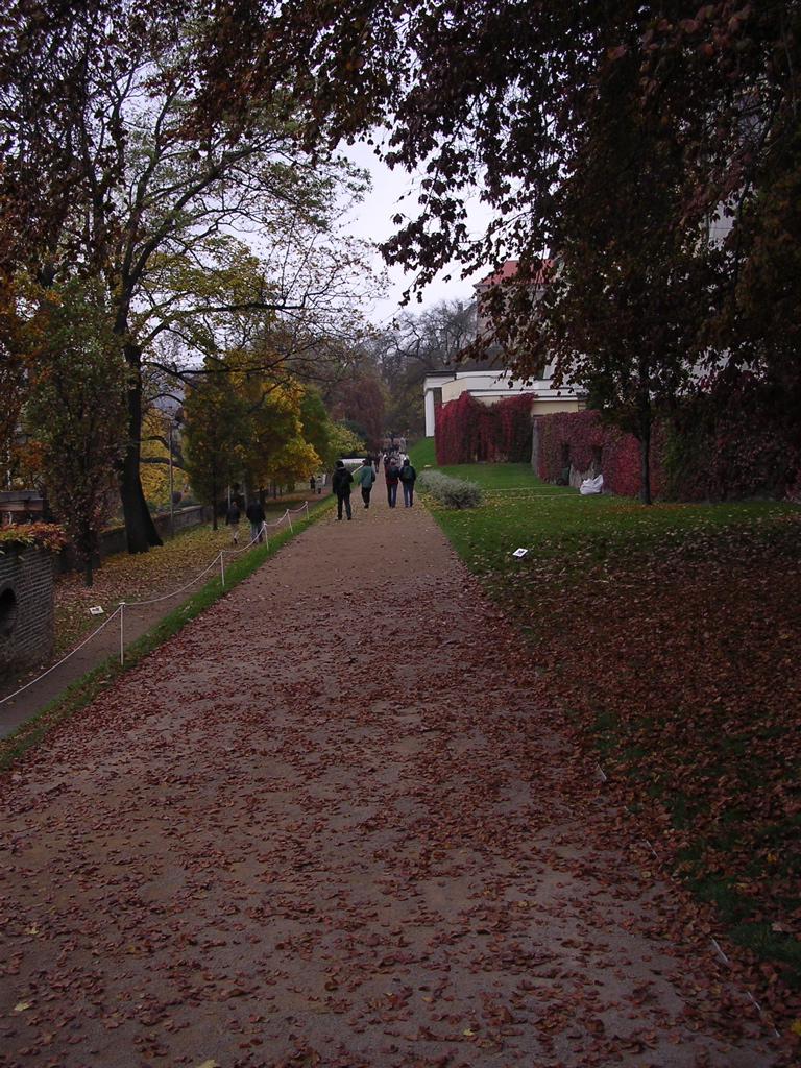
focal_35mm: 38
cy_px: 534
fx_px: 1172
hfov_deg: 37.7
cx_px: 400
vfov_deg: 49.0
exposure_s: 1/218
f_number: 2.8
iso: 100
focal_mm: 5.8
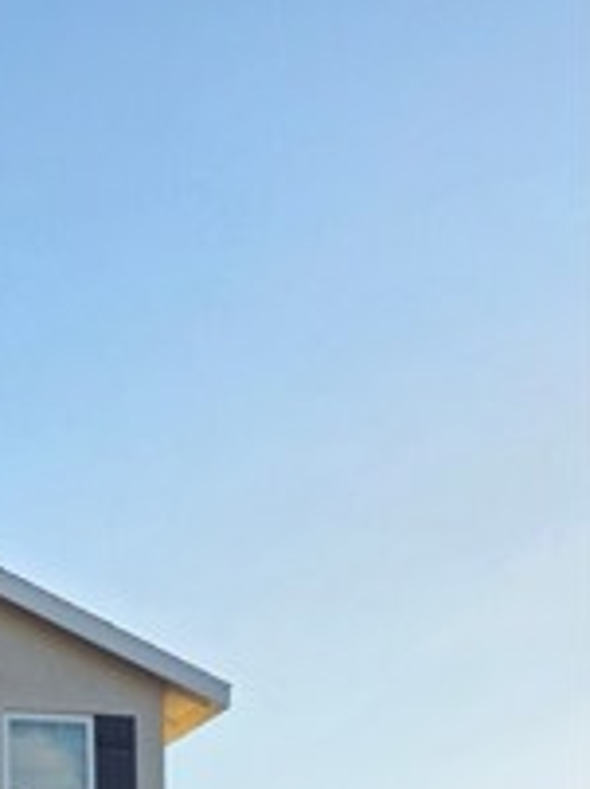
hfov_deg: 17.7
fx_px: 1662
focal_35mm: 73
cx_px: -340
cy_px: 1152
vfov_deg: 22.4
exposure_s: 1/3134
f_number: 1.7
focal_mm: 6.25
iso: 80
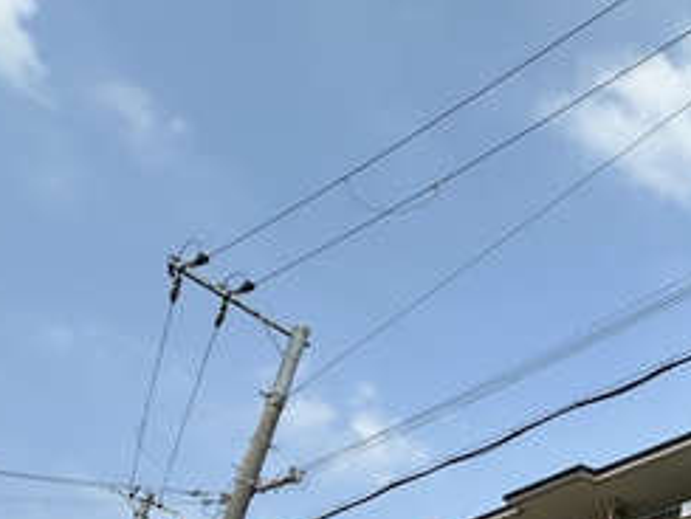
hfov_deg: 33.7
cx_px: 903
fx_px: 799
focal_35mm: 40
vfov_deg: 29.9
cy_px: 647
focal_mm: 2.22
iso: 50
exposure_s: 1/1335
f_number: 2.2
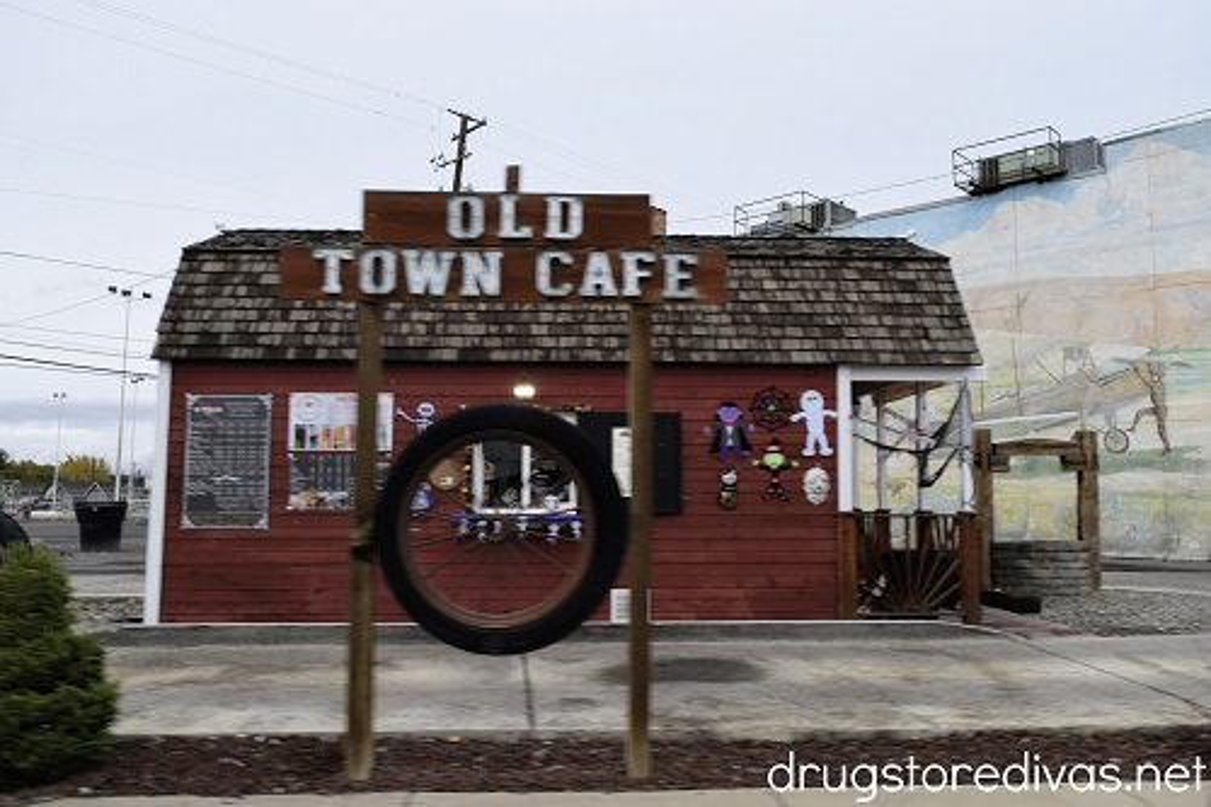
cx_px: 606
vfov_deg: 47.9
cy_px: 404
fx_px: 908
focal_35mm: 27
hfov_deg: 67.4
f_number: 6.3
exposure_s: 1/160
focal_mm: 18
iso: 400
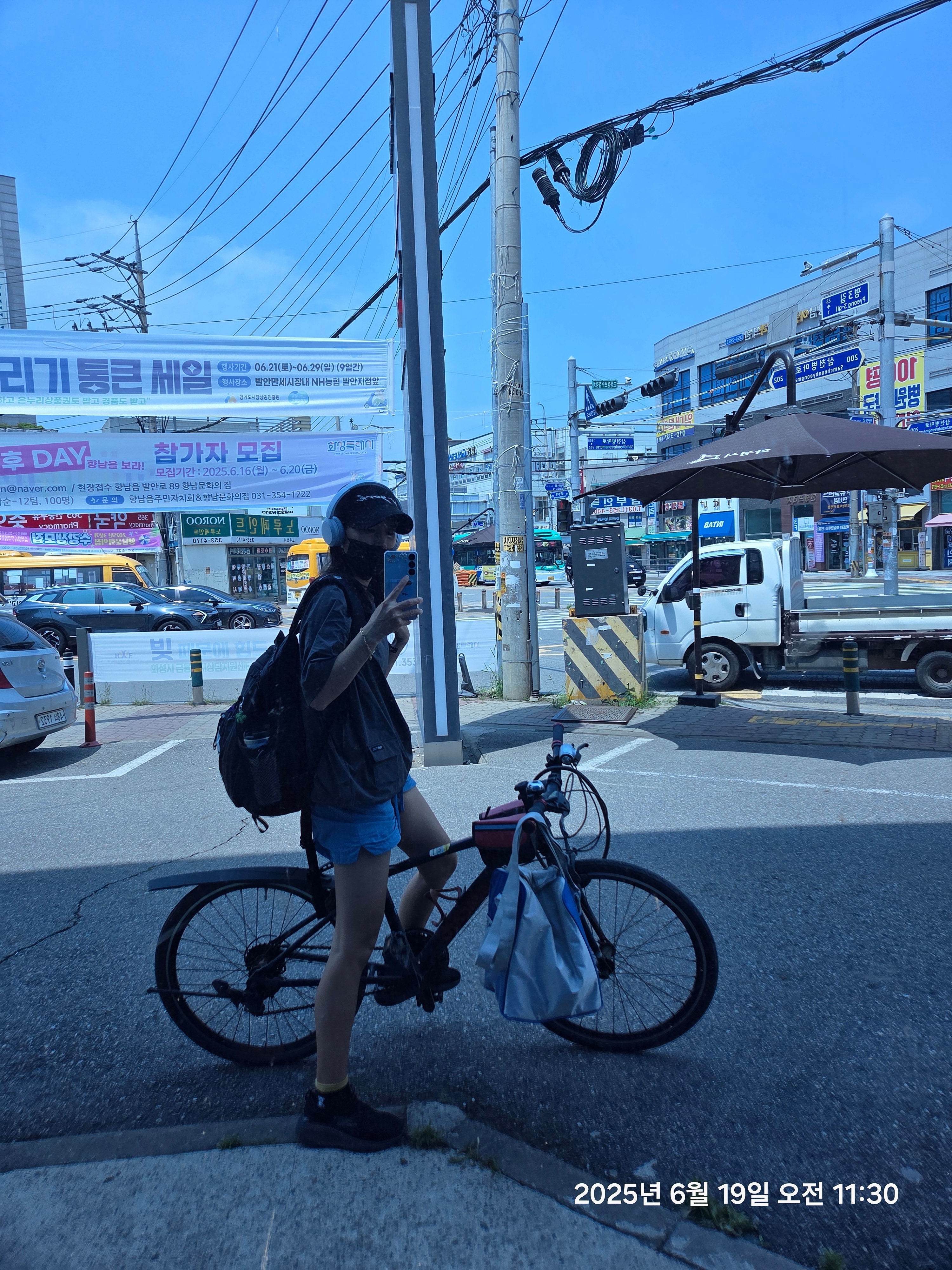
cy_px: 635
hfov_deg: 58.9
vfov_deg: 73.9
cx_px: 476
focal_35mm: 23
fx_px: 843
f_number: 1.8
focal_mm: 5.4
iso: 80
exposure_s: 1/912
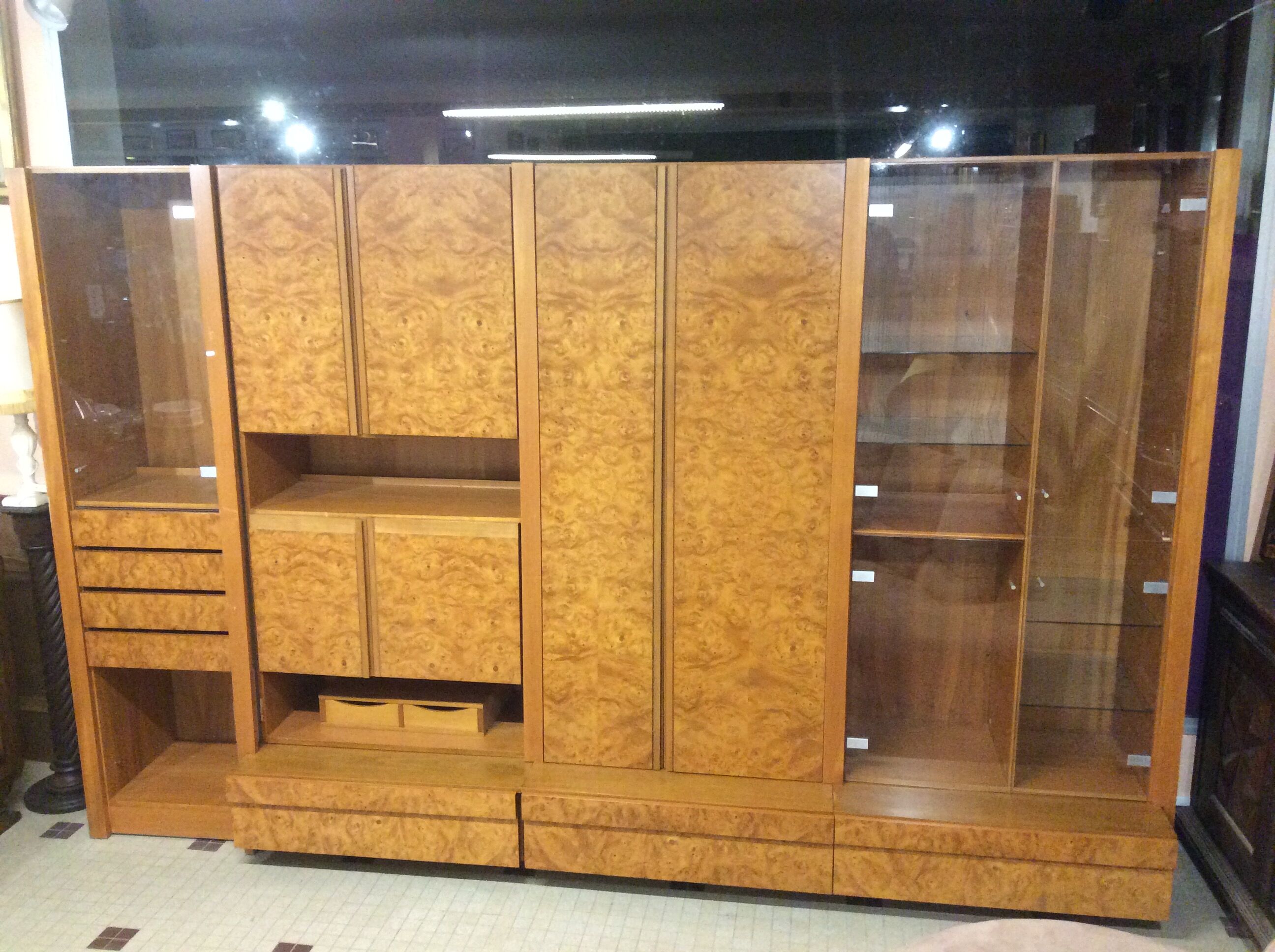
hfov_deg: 56.9
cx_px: 638
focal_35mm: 32
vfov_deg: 44.1
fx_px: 1177
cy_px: 476
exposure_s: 1/25
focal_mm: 3.3
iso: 320
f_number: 2.4
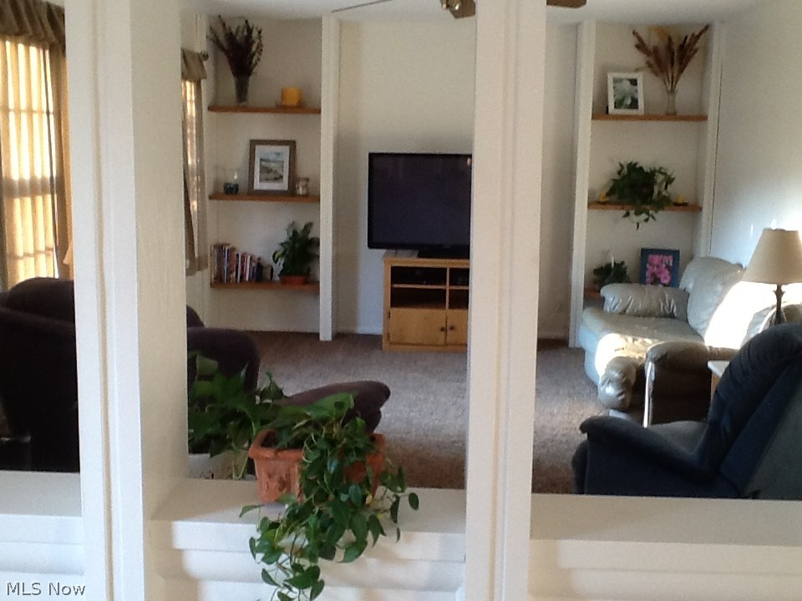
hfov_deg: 42.9
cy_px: 300
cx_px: 401
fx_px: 1019
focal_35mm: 44
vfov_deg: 32.9
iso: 80
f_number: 2.4
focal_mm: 2.03
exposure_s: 1/30
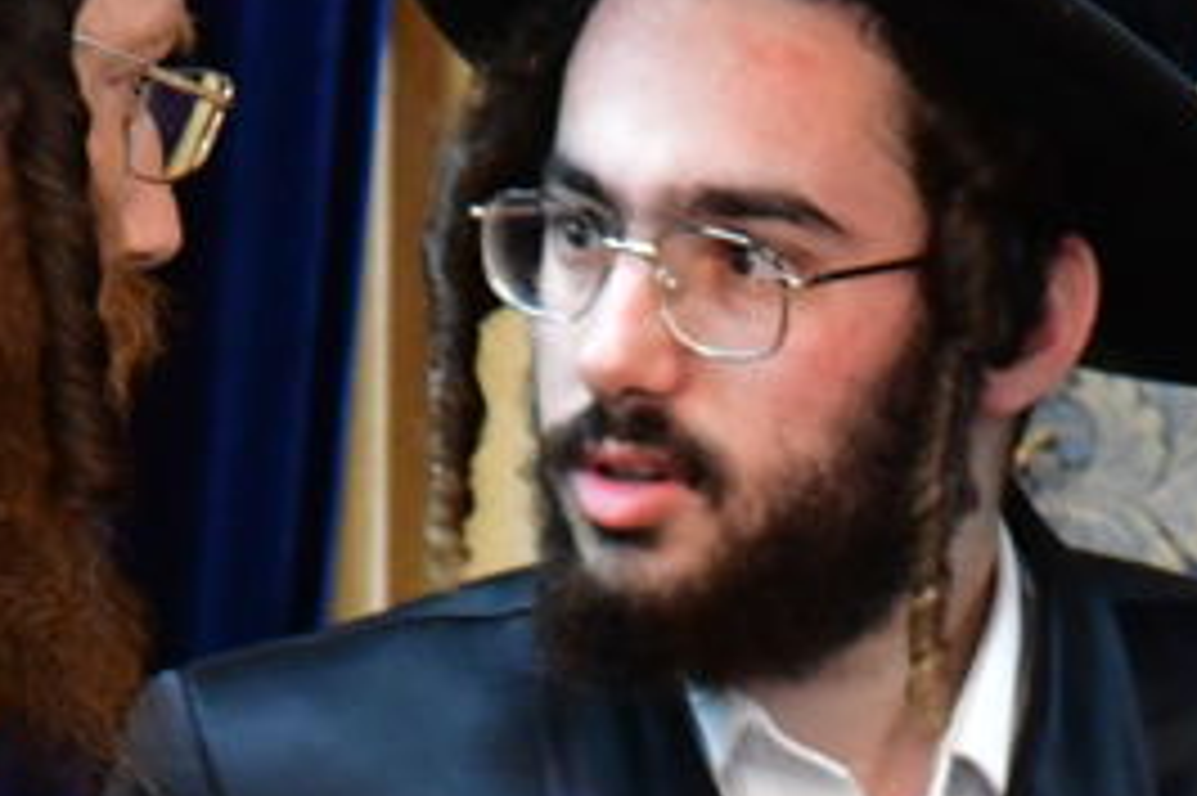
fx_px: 20967
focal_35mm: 631
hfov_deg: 3.3
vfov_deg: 2.2
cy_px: 1509
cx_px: 801
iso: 5000
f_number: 5.6
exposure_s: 1/100
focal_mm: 120
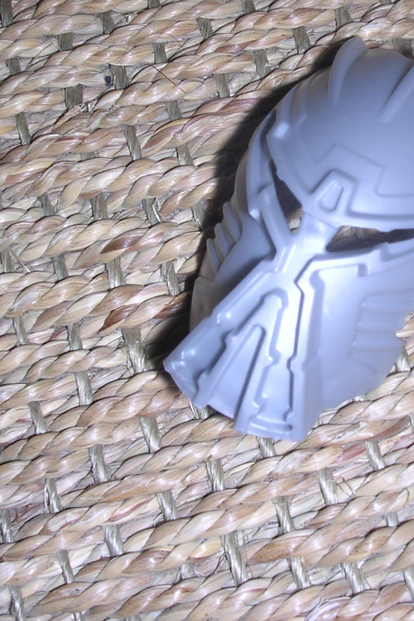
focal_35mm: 59
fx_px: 1017
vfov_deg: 33.7
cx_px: 289
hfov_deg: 22.9
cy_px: 223
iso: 100
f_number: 5.6
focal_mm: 5.8
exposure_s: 1/60.1
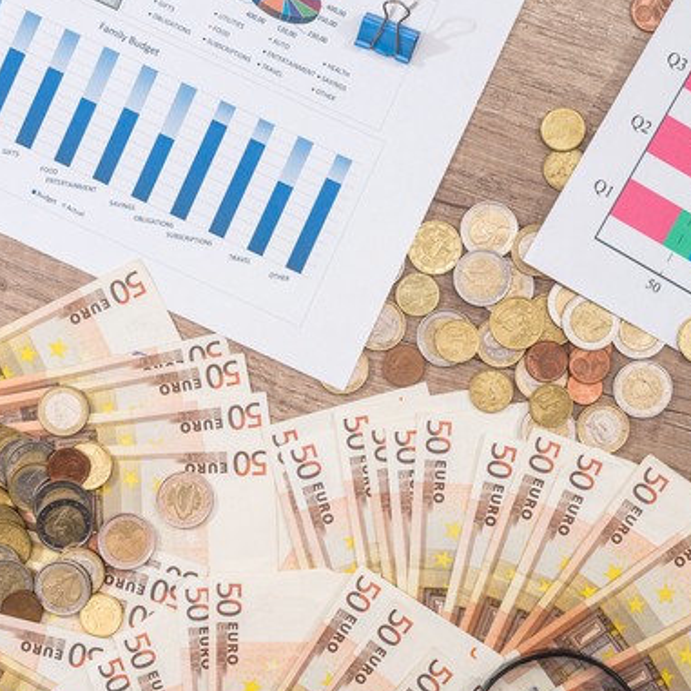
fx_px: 2552
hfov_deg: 15.4
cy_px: 398
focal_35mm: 113
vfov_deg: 15.4
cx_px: 301
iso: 250
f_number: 10
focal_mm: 70
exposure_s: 1/160
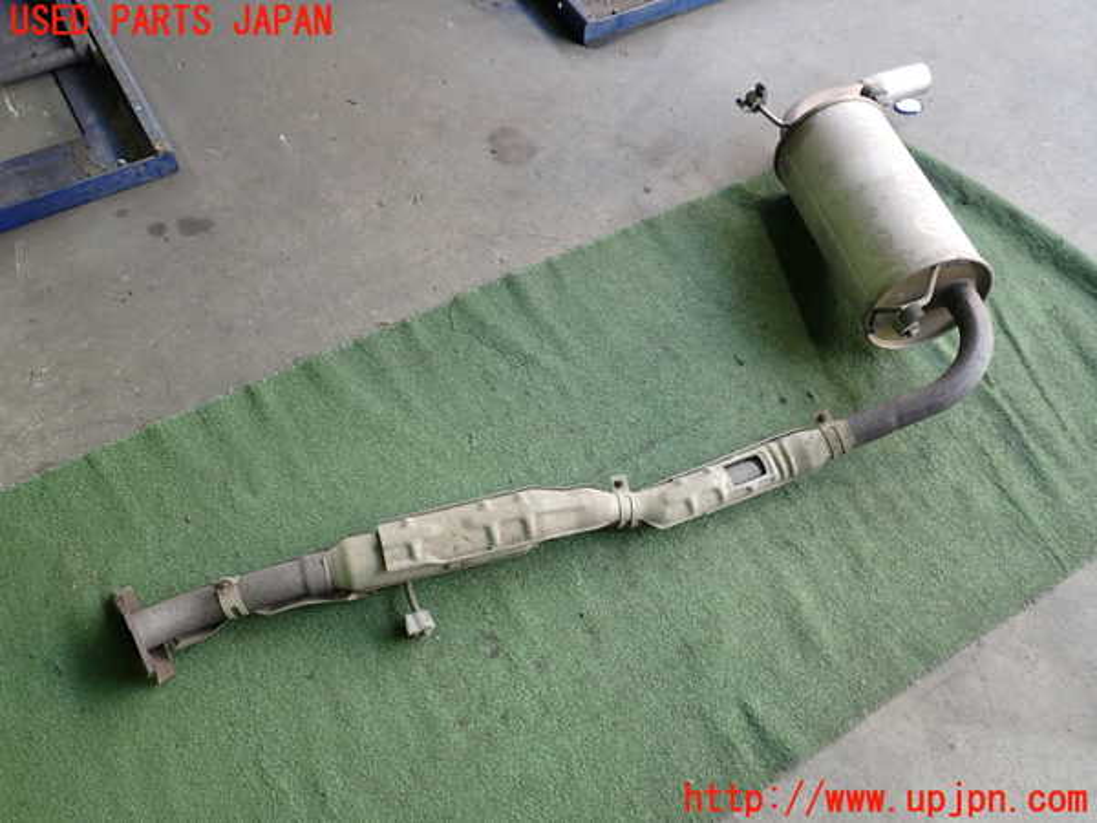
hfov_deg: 60.0
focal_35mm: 30
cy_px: 412
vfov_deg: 46.8
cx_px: 548
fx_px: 951
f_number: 2.3
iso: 200
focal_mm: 5.4
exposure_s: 1/50
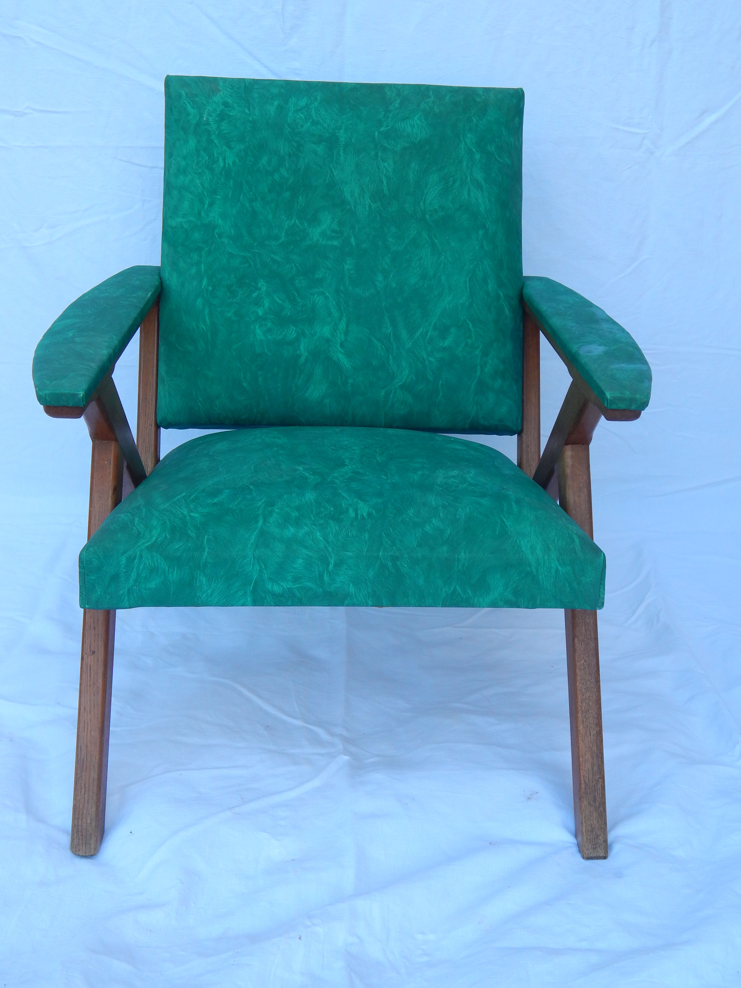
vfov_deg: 49.0
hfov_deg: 37.7
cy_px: 494
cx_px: 370
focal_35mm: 38
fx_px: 1085
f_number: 3.4
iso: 125
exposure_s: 1/200
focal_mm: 6.8
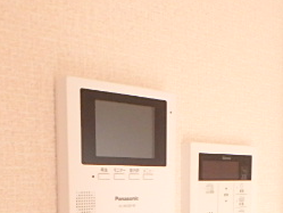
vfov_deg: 24.7
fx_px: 442
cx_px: 178
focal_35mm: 54
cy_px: 248
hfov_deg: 35.3
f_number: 3.5
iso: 800
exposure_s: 1/30
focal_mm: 3.7
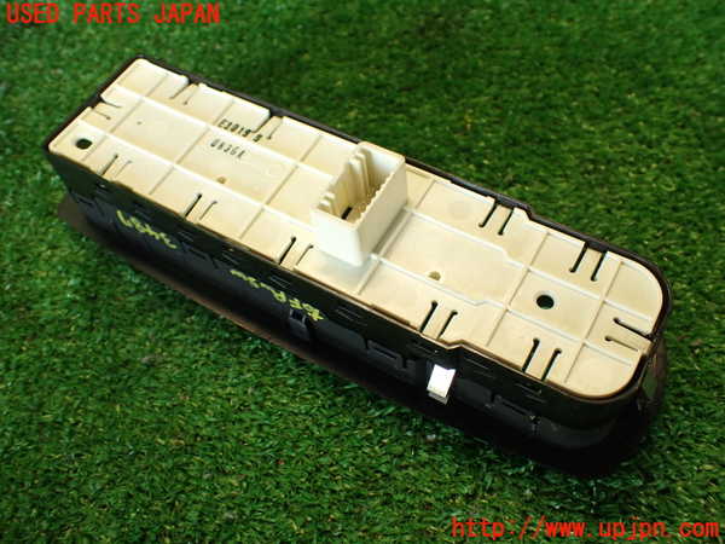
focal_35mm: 32
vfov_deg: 44.2
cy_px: 272
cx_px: 362
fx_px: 670
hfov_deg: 56.8
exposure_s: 1/50
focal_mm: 5.79
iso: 200
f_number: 2.4
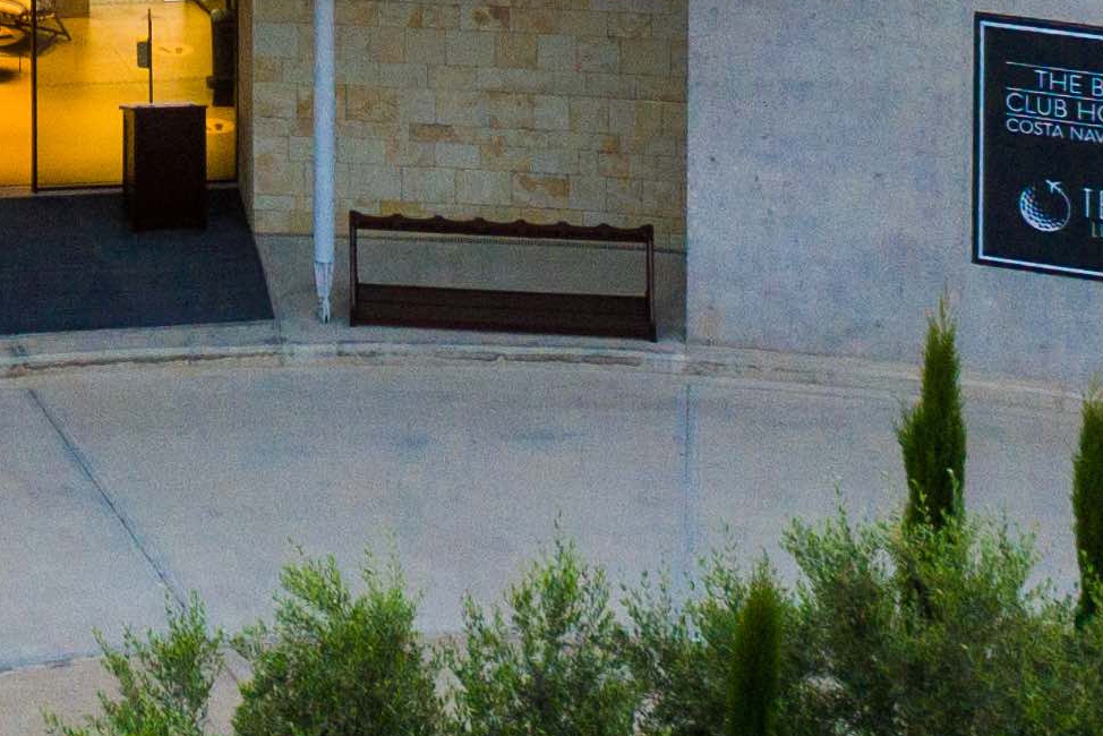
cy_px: -1191
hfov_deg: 12.4
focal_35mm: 157
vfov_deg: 7.9
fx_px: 4811
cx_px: -565
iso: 100
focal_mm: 10.26
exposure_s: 1/60
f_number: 3.5
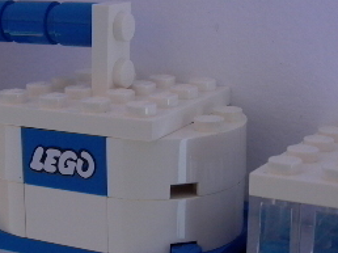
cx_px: 97
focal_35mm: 82
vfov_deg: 17.9
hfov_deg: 23.7
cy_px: 165
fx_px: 800
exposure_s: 1/652
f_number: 4.03
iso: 100
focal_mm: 7.13
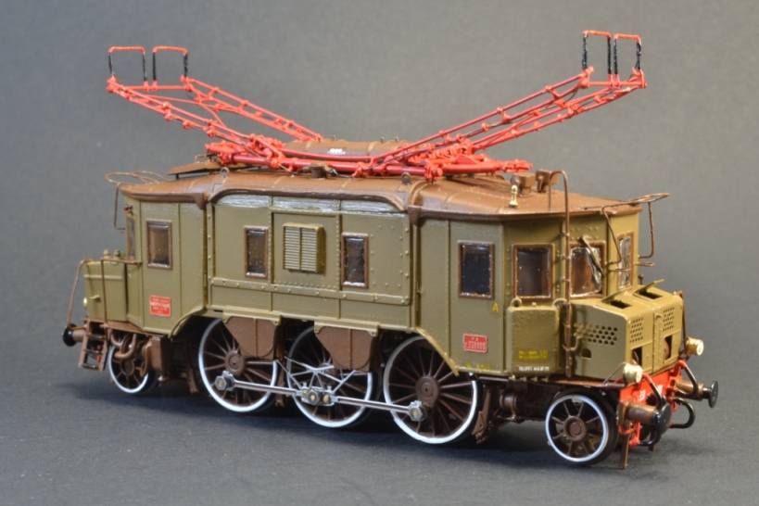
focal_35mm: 68
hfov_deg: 29.9
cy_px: 253
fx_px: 1423
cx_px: 380
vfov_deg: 20.2
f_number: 20
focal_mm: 45
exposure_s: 1/1.6
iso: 100
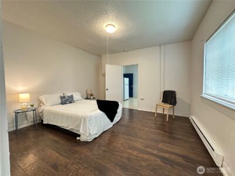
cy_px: 88
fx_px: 95
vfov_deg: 85.7
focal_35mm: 14
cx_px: 118
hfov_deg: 102.1
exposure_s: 1/60
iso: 400
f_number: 2.2
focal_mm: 2.22
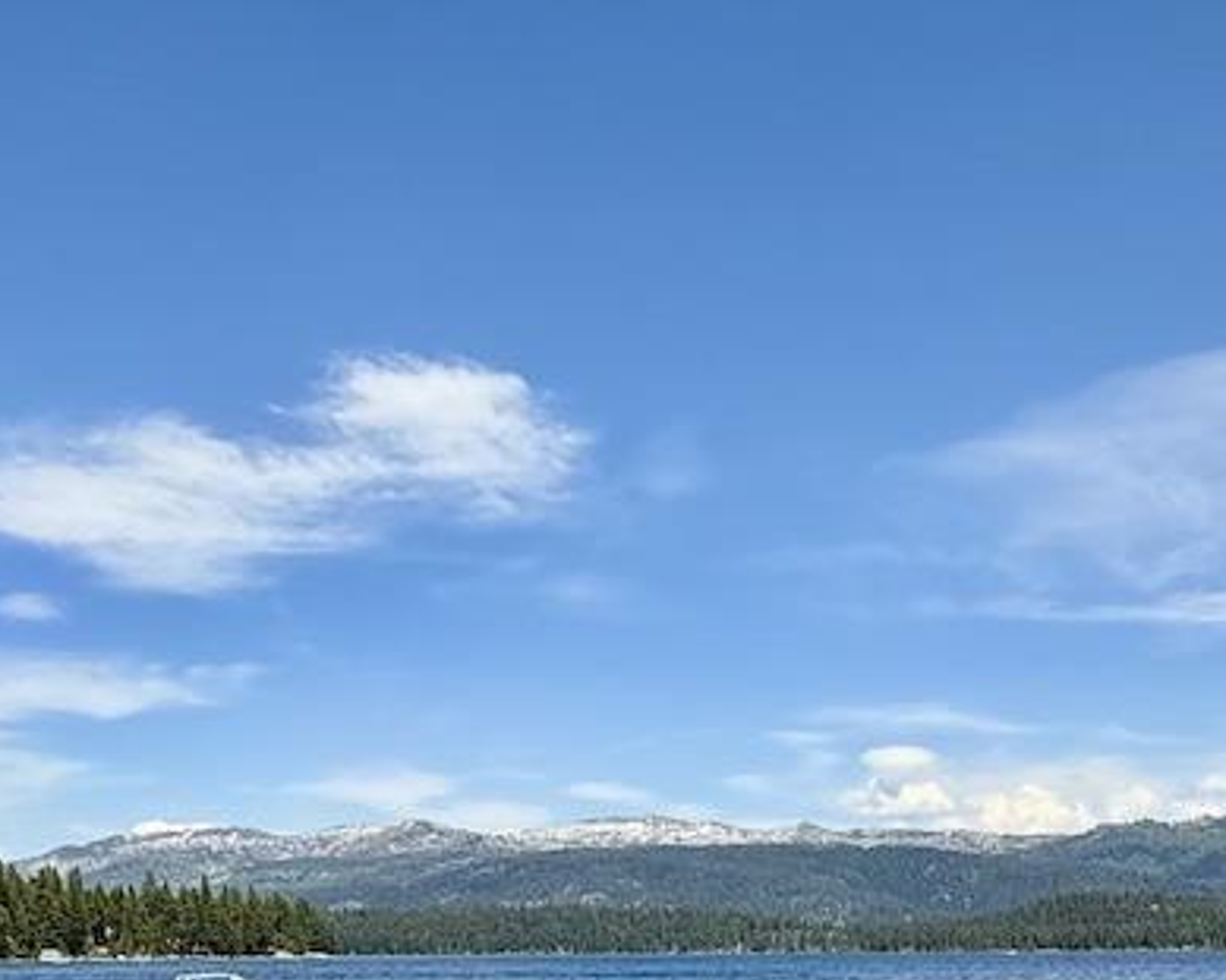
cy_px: 1182
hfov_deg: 41.1
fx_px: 1632
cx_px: 697
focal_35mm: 45
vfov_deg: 28.9
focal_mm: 2.22
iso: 50
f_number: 2.2
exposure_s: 1/2237
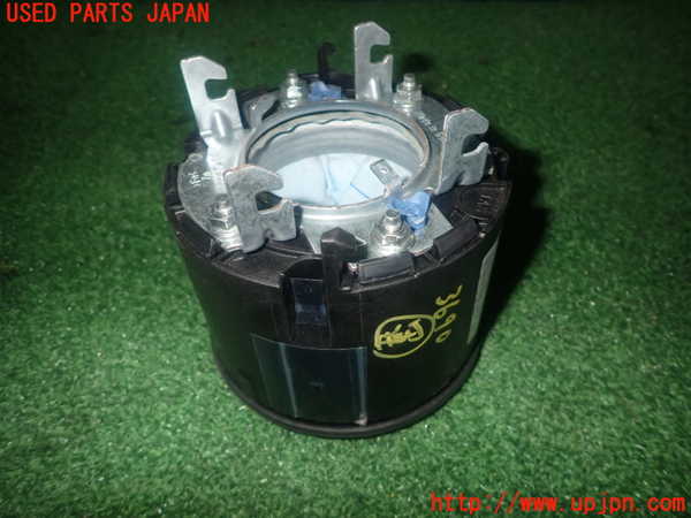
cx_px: 346
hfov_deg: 69.4
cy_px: 259
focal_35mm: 25
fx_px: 499
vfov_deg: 54.9
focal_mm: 4.5
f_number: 5.6
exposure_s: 1/30
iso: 250
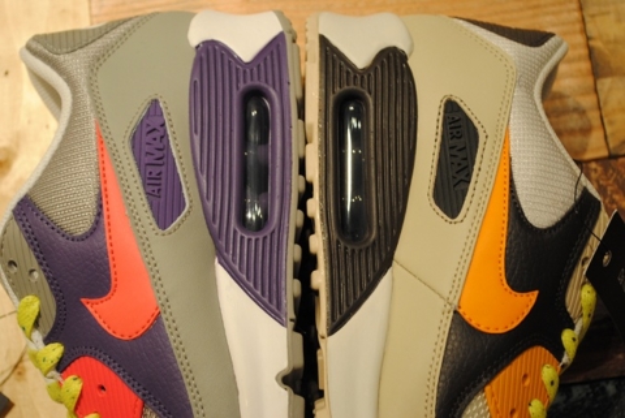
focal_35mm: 69
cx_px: 312
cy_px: 209
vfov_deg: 19.8
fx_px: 1199
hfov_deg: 29.2
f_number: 5.3
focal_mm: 46
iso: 400
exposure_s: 1/10
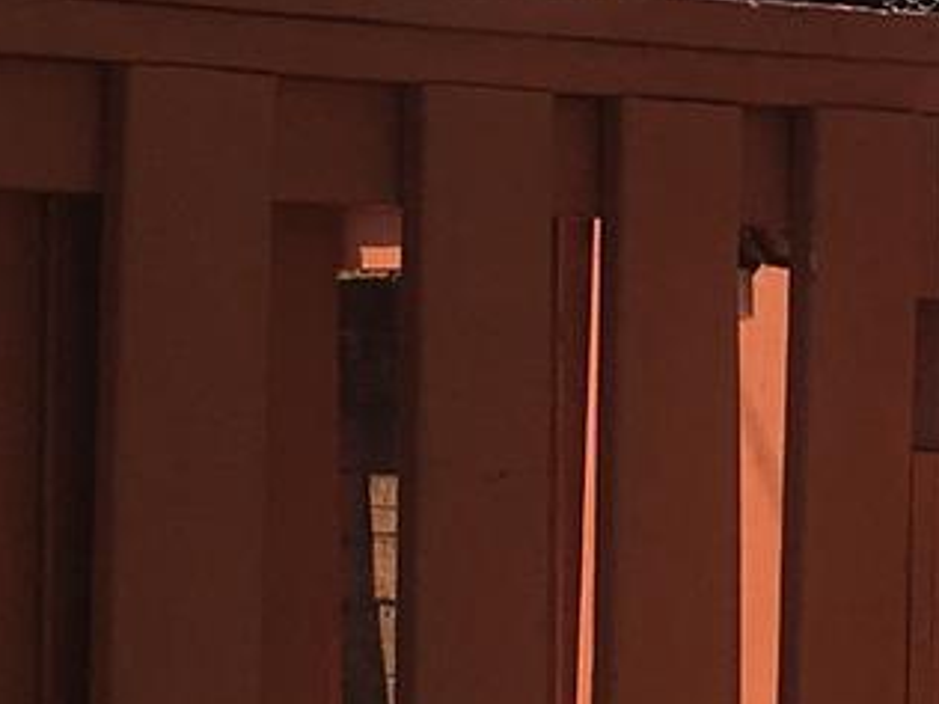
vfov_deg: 7.9
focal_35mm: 188
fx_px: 5100
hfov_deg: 10.5
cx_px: 856
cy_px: 122
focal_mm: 4.15
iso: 25
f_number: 2.2
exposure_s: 1/864
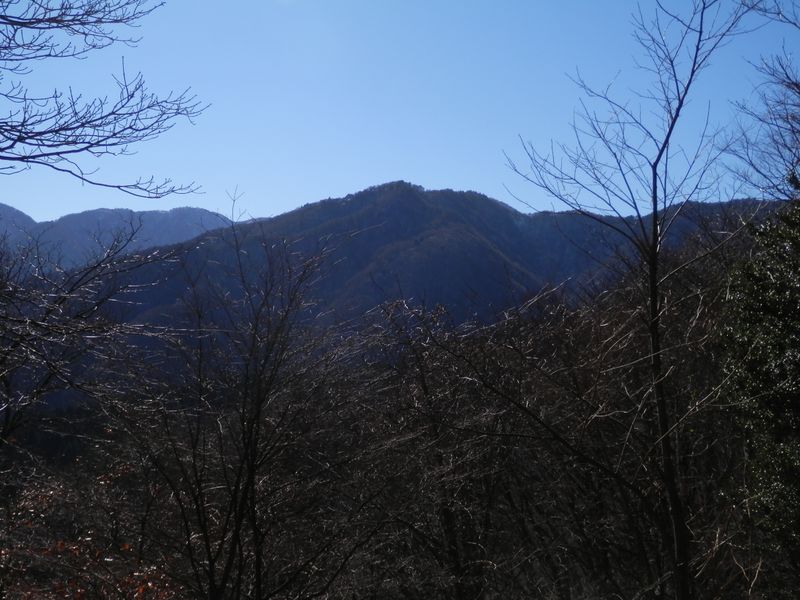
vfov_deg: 36.0
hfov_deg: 46.8
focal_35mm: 40
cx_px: 400
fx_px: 924
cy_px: 300
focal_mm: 7.3
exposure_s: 1/160
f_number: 10.4
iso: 80
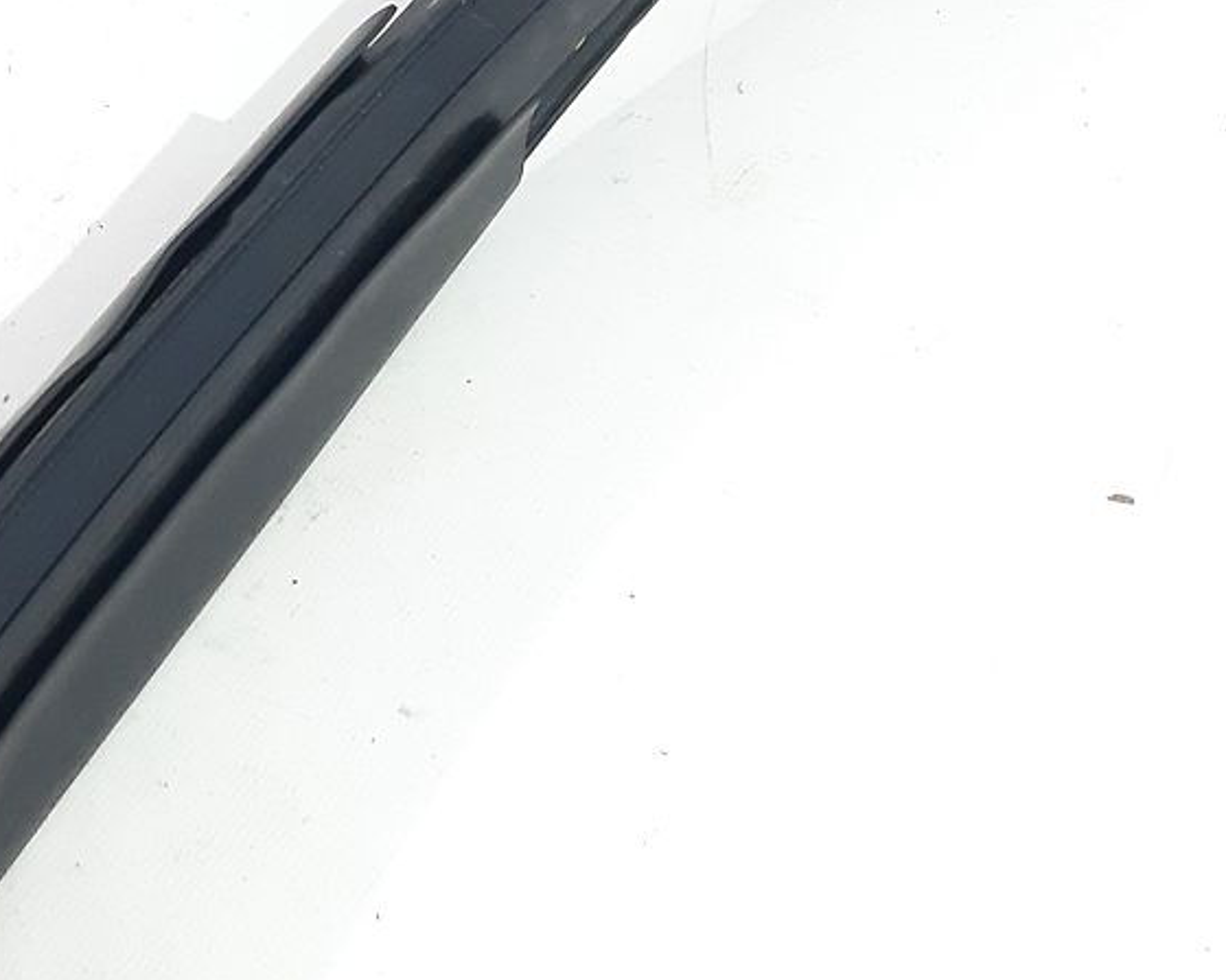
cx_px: -97
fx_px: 2903
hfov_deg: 22.6
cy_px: 125
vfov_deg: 18.9
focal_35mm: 80
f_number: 1.7
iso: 250
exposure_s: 1/50
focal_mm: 3.93
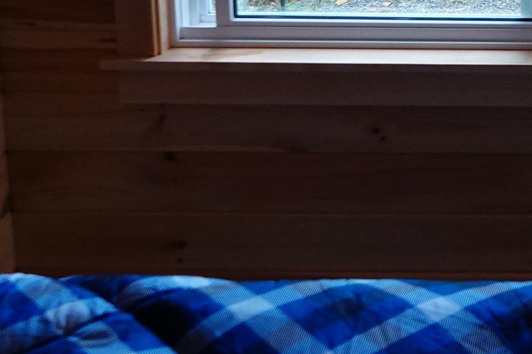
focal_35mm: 80
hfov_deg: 22.0
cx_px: 744
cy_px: -190
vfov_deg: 15.6
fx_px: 1182
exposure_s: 1/200
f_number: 2.4
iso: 640
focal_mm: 8.8
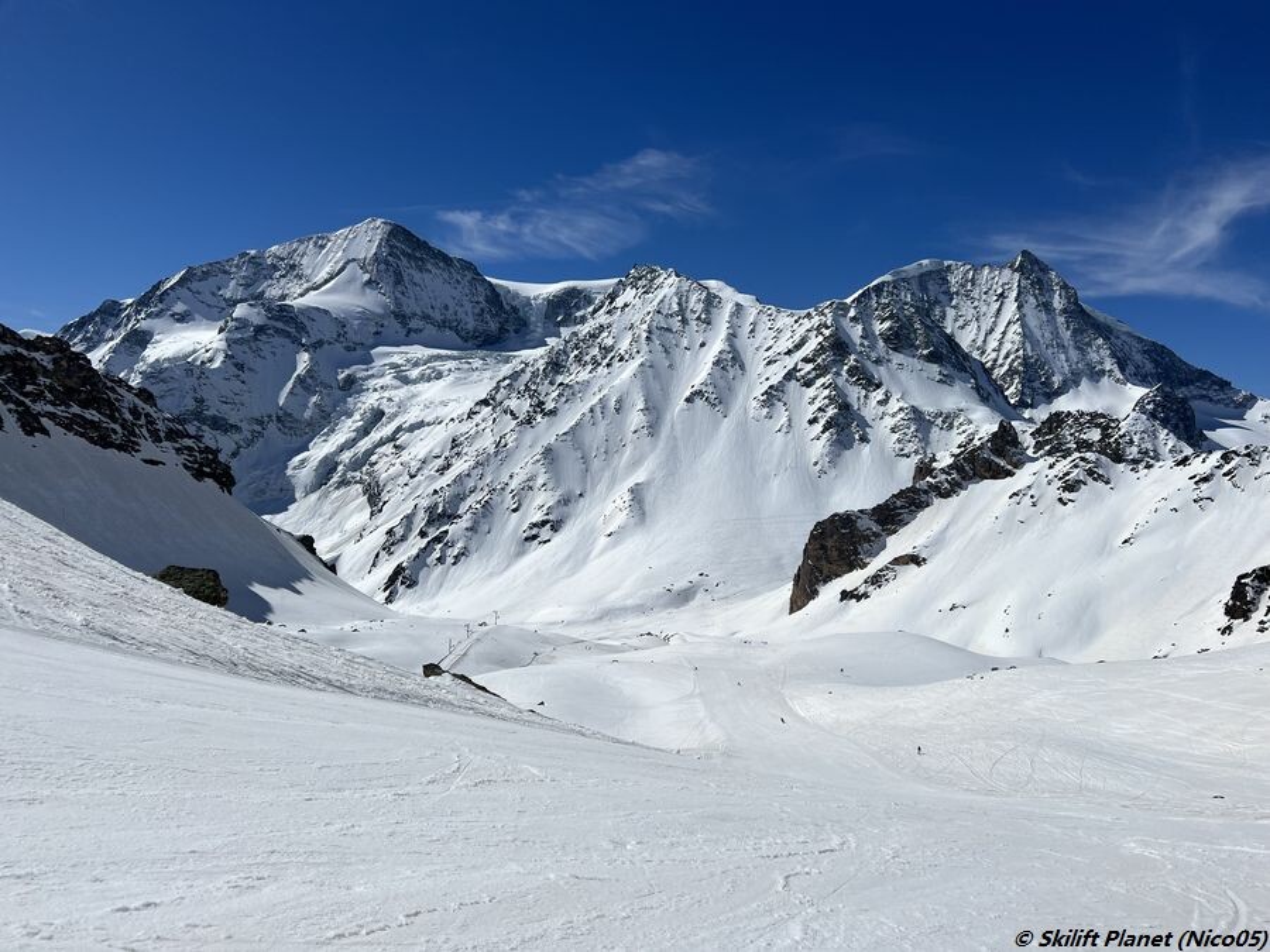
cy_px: 476
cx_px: 635
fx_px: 954
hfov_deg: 67.3
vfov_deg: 53.1
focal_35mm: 26
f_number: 1.5
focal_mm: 5.7
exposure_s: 1/16393
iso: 40
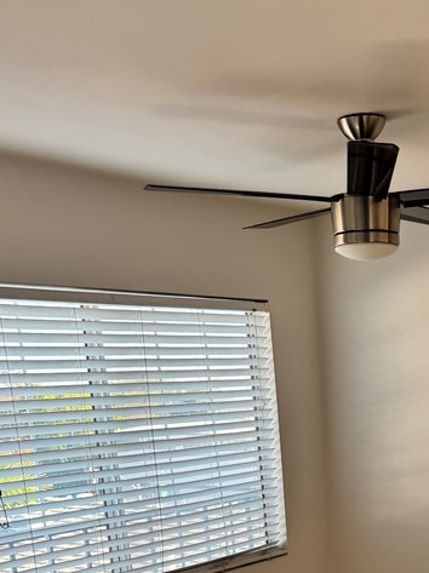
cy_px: 612
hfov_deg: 26.8
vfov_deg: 32.8
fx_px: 860
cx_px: 407
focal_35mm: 52
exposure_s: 1/161
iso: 80
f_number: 1.78
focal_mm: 6.76
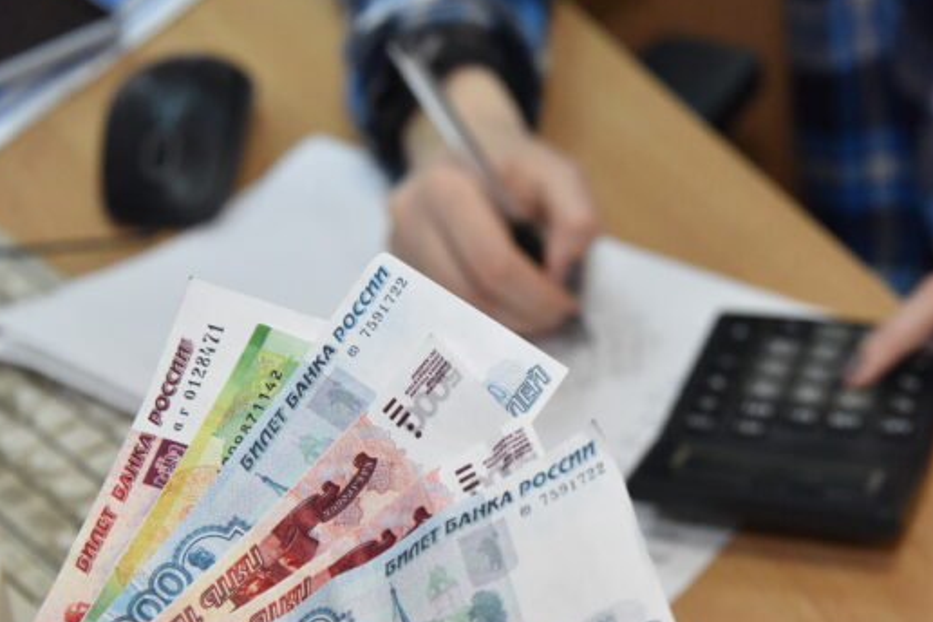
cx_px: 584
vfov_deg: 11.0
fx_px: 3213
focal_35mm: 124
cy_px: 396
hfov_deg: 16.5
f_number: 5.6
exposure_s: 1/500
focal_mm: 92
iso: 8000
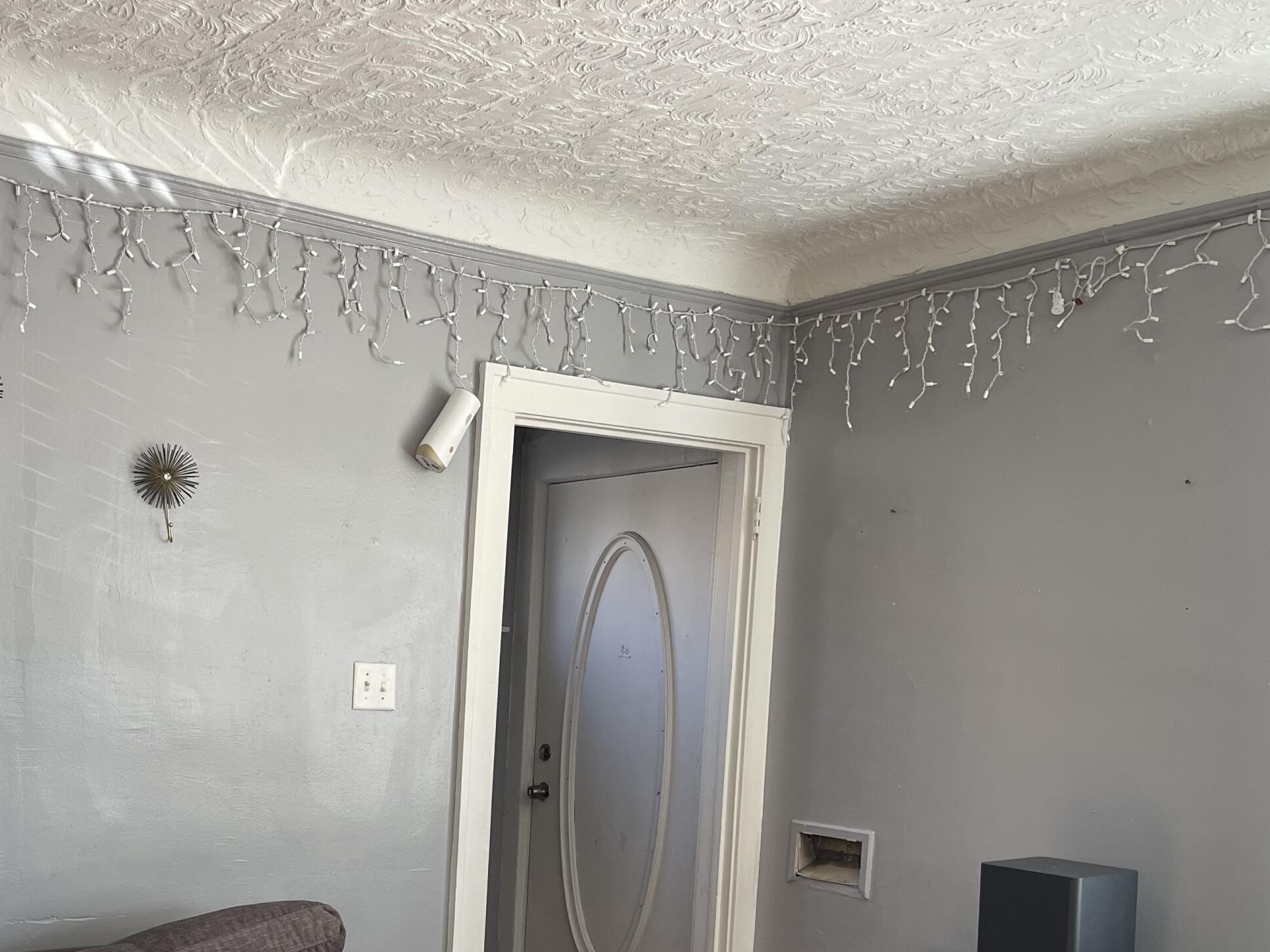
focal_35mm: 39
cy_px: 723
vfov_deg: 35.9
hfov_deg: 47.0
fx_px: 1431
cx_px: 407
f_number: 1.6
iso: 125
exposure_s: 1/121
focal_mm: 5.1
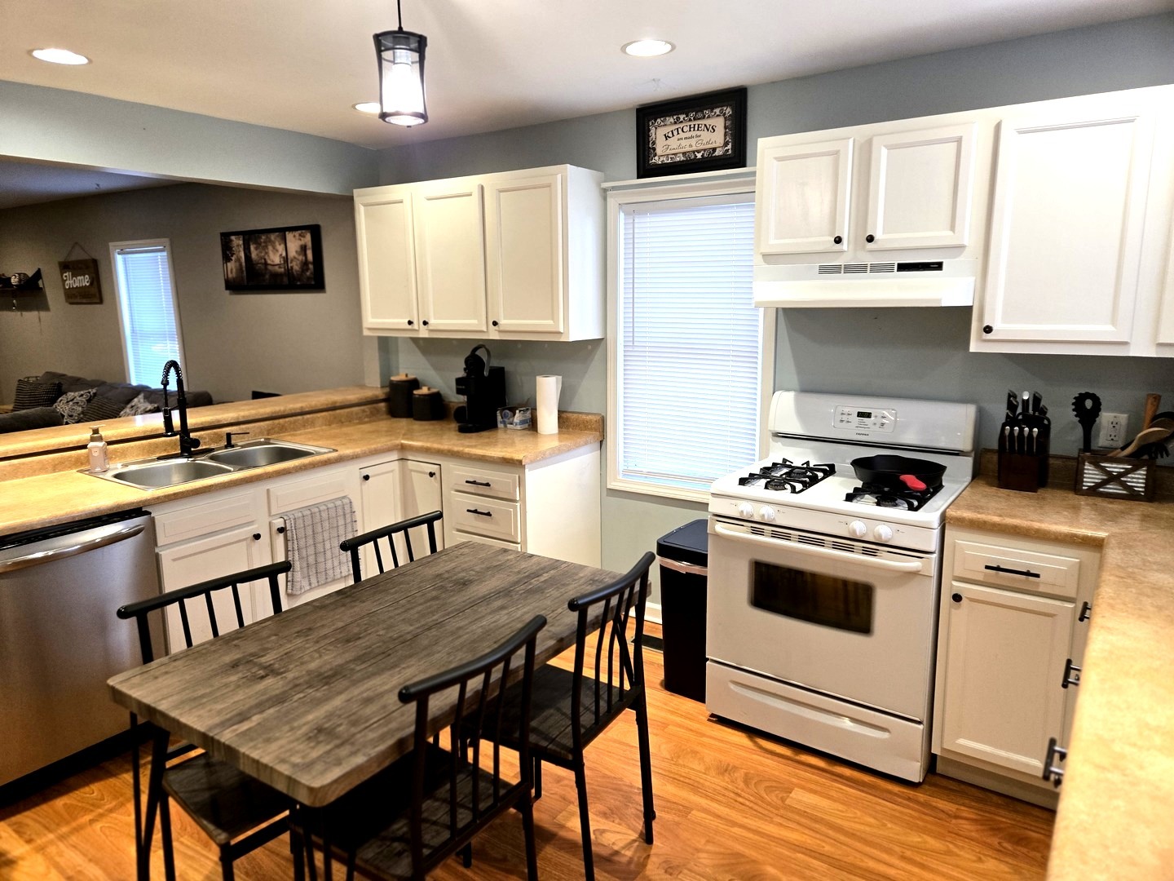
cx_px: 587
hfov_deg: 73.9
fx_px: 780
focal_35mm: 23
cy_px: 440
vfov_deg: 58.9
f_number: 1.8
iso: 200
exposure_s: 1/120
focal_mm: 5.4
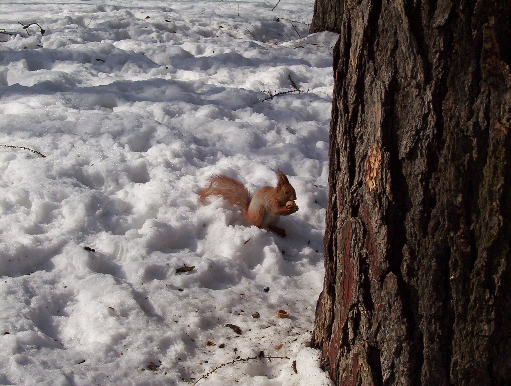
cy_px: 193
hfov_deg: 19.6
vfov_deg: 14.9
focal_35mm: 100
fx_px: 1480
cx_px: 256
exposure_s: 1/680
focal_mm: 13.24
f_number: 7.68
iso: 100
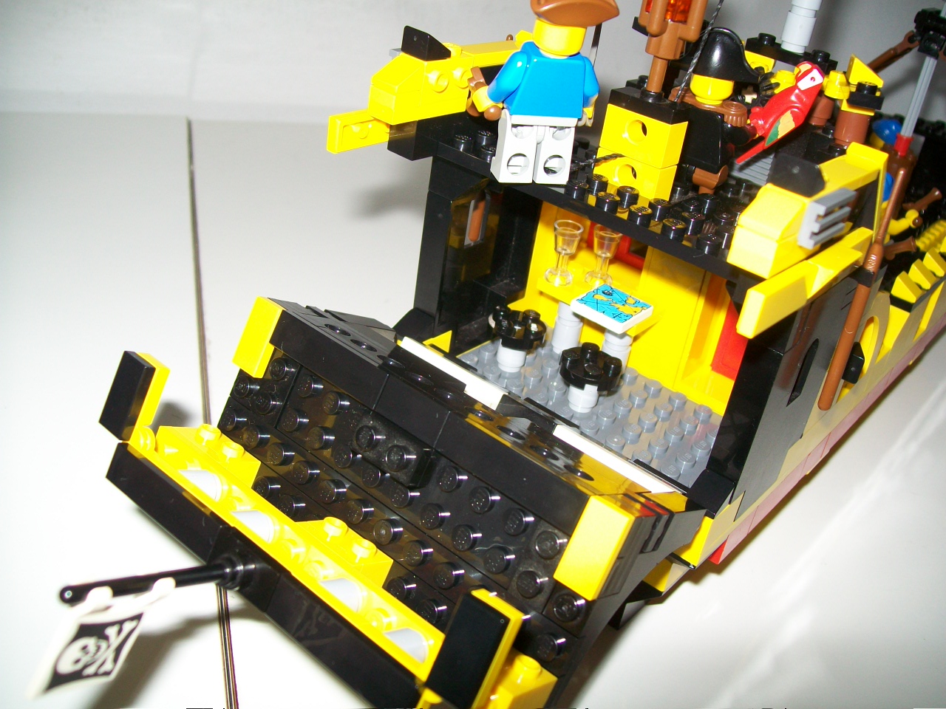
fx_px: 929
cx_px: 473
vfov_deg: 41.8
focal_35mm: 34
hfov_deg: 54.0
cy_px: 354
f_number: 2.7
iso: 64
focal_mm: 6.1
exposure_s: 1/60
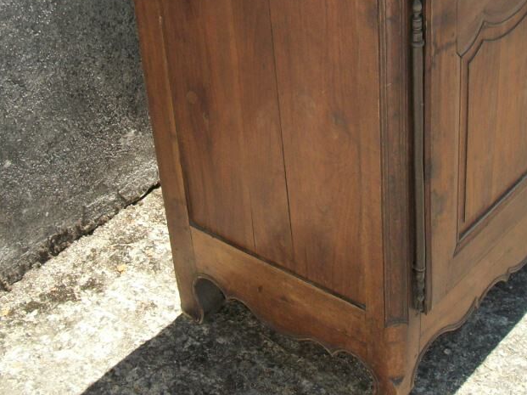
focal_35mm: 66
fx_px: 1004
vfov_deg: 21.9
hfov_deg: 29.4
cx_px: 271
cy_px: 70
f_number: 8.8
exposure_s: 1/80
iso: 80
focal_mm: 5.7
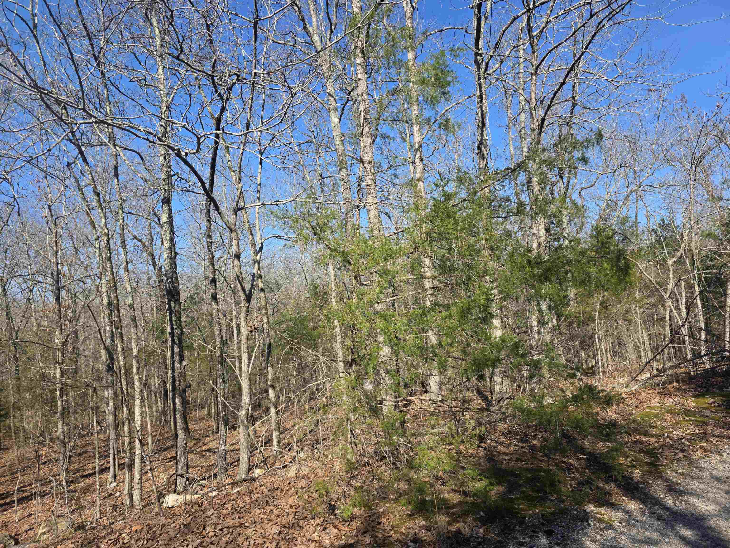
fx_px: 485
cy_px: 274
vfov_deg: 58.9
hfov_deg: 73.9
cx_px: 365
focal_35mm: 23
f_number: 1.7
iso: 80
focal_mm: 6.3
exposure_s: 1/2737
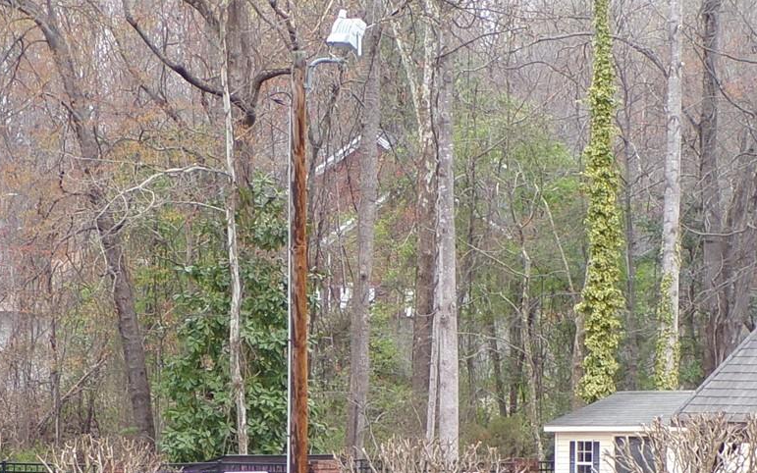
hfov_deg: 11.4
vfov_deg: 7.1
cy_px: 643
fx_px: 3776
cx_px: 397
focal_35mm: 183
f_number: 3.8
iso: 80
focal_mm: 11.6
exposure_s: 1/140
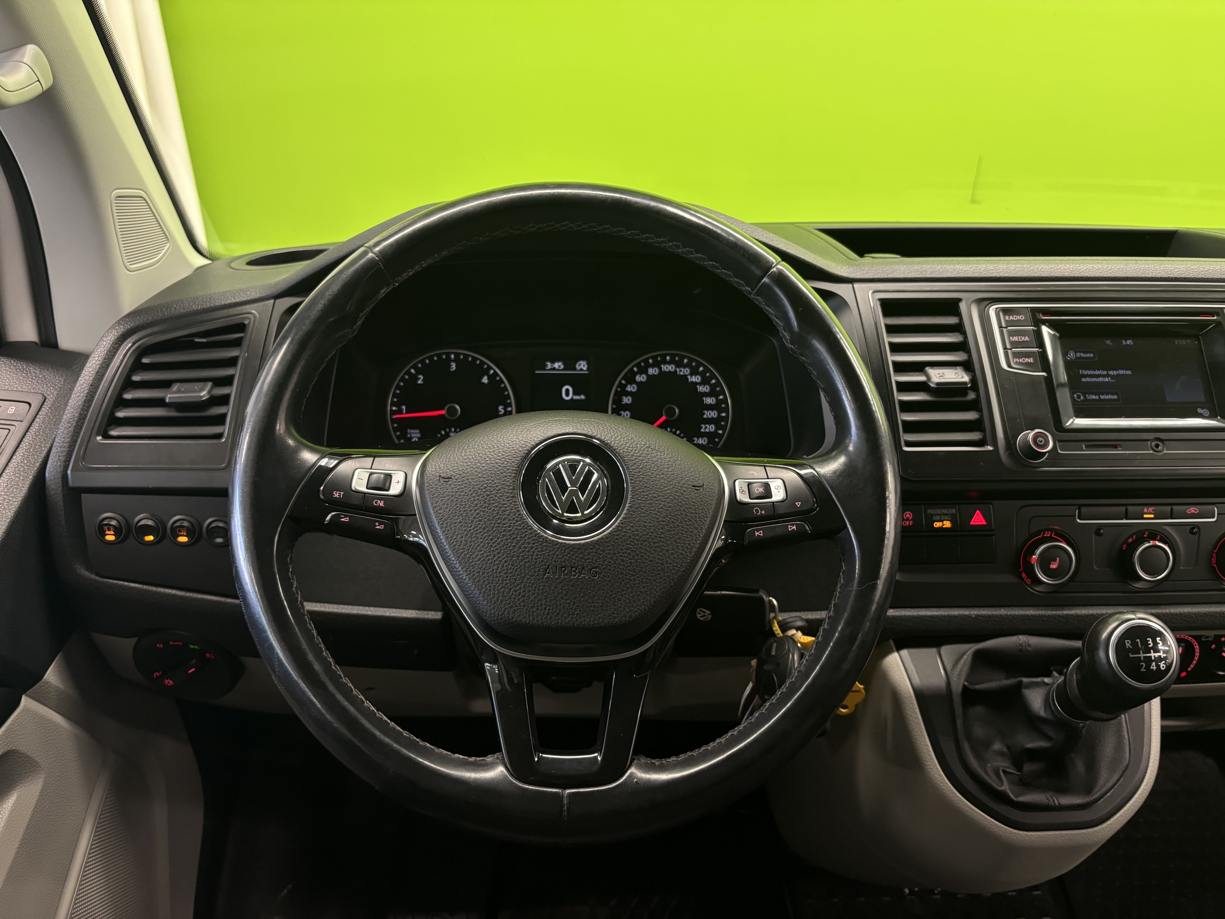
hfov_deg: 67.3
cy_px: 460
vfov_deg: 53.1
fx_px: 920
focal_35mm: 26
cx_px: 612
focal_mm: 5.96
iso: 250
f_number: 1.6
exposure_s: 1/50
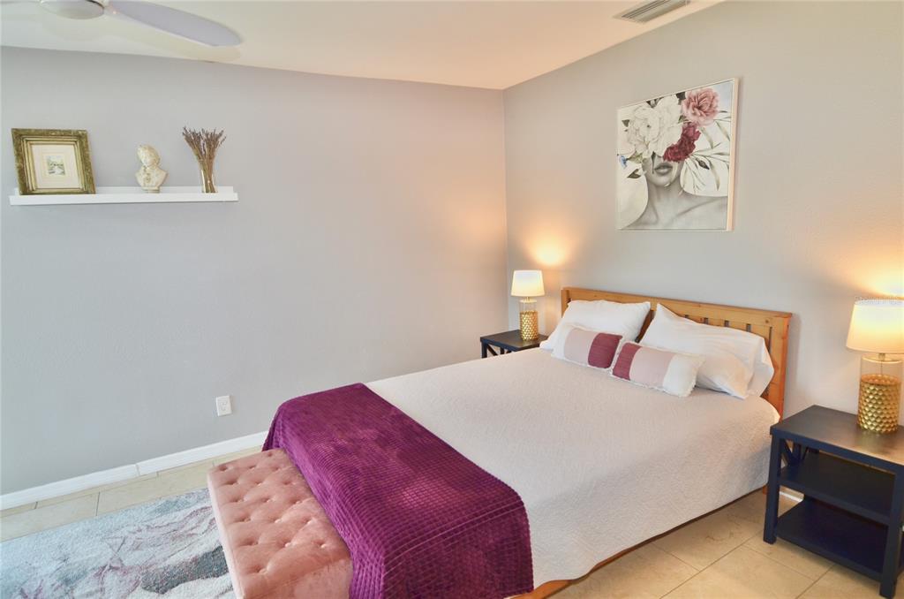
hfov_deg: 53.2
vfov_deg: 36.7
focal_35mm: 36
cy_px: 300
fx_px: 902
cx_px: 452
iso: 400
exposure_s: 1/60
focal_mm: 24
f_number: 4
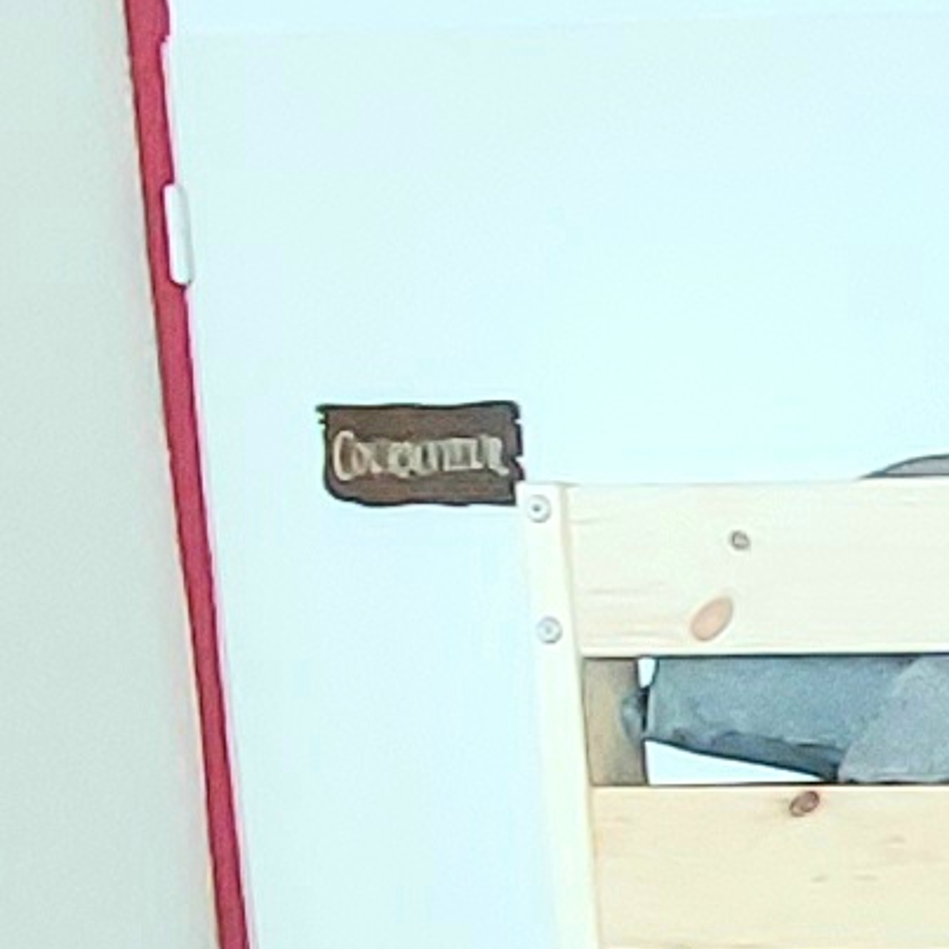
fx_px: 2885
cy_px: 1319
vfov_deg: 17.3
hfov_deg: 14.2
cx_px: 2129
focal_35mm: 93
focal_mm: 1.42
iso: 80
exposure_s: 1/50
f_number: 2.2
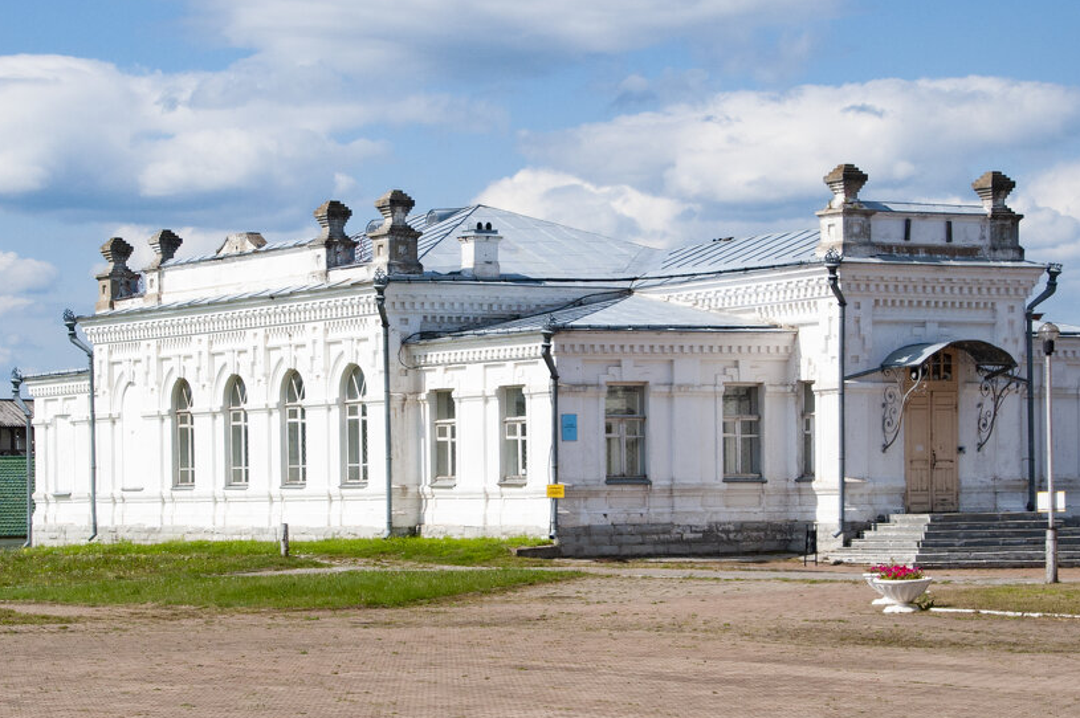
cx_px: 469
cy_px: 385
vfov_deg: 12.9
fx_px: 3177
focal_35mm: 106
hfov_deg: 19.3
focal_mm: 48
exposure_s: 1/1000
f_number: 16
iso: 640
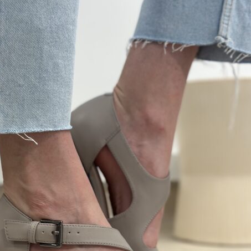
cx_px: 91
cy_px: 201
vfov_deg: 22.7
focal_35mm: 75
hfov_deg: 23.0
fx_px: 615
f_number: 1.78
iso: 200
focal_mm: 6.86
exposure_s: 1/100
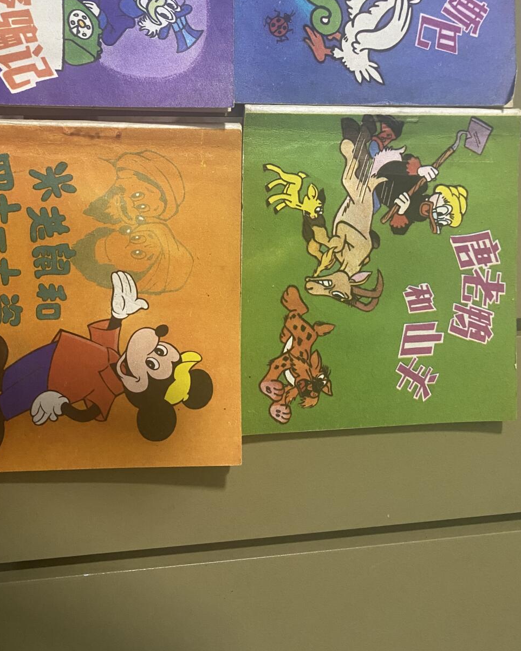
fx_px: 732
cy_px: 172
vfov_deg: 46.4
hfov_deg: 39.0
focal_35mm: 38
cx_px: 213
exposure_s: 1/50
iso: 200
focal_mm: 4.25
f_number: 1.8
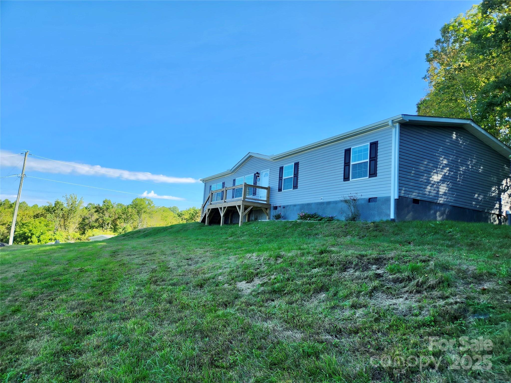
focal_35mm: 23
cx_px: 256
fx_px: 340
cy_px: 192
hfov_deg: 73.9
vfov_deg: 58.9
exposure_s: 1/533
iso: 20
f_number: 1.8
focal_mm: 5.4
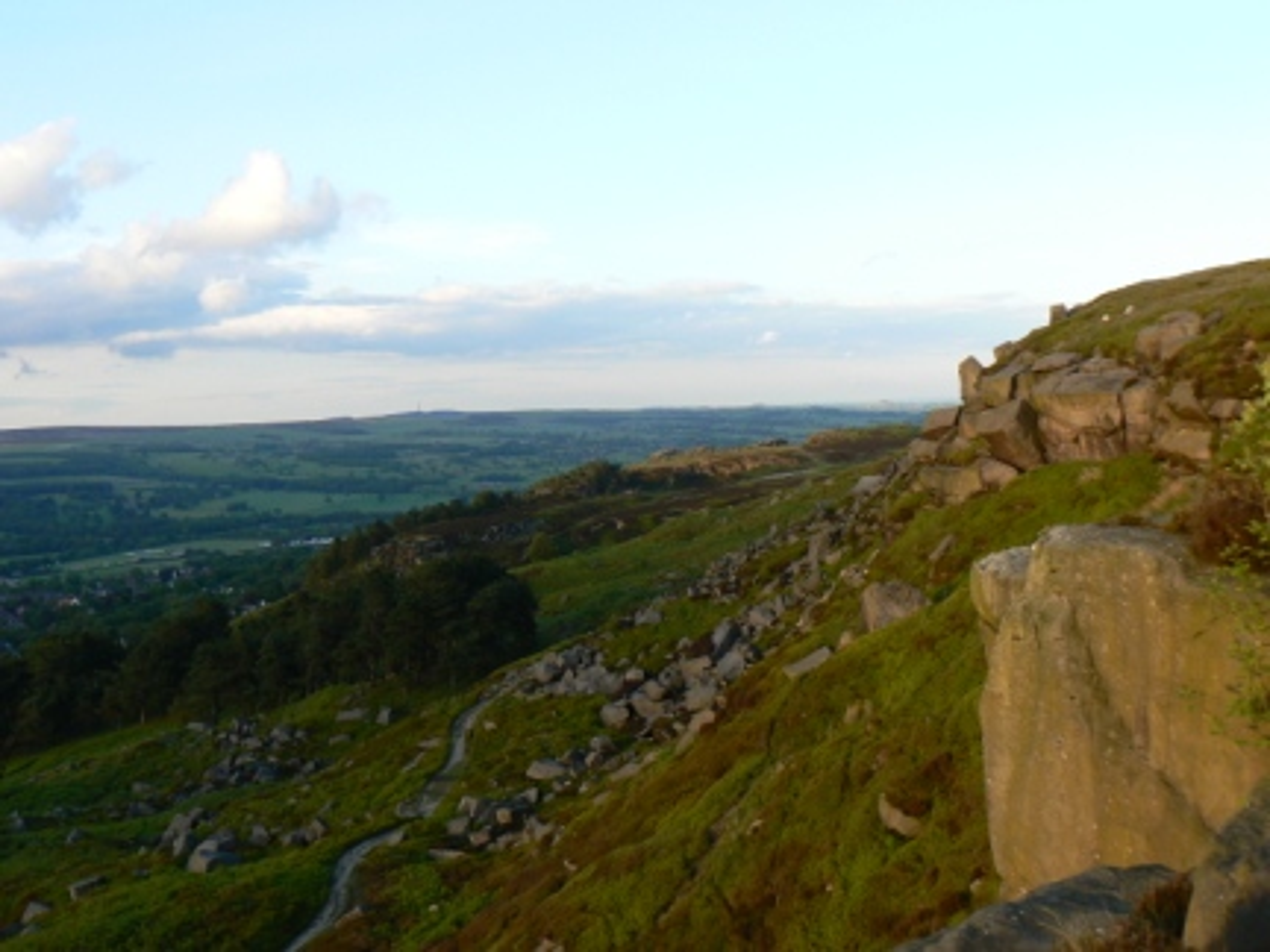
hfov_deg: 51.4
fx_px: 1321
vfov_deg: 39.7
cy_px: 476
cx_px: 635
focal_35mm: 36
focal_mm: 6
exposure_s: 1/125
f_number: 5.6
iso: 80
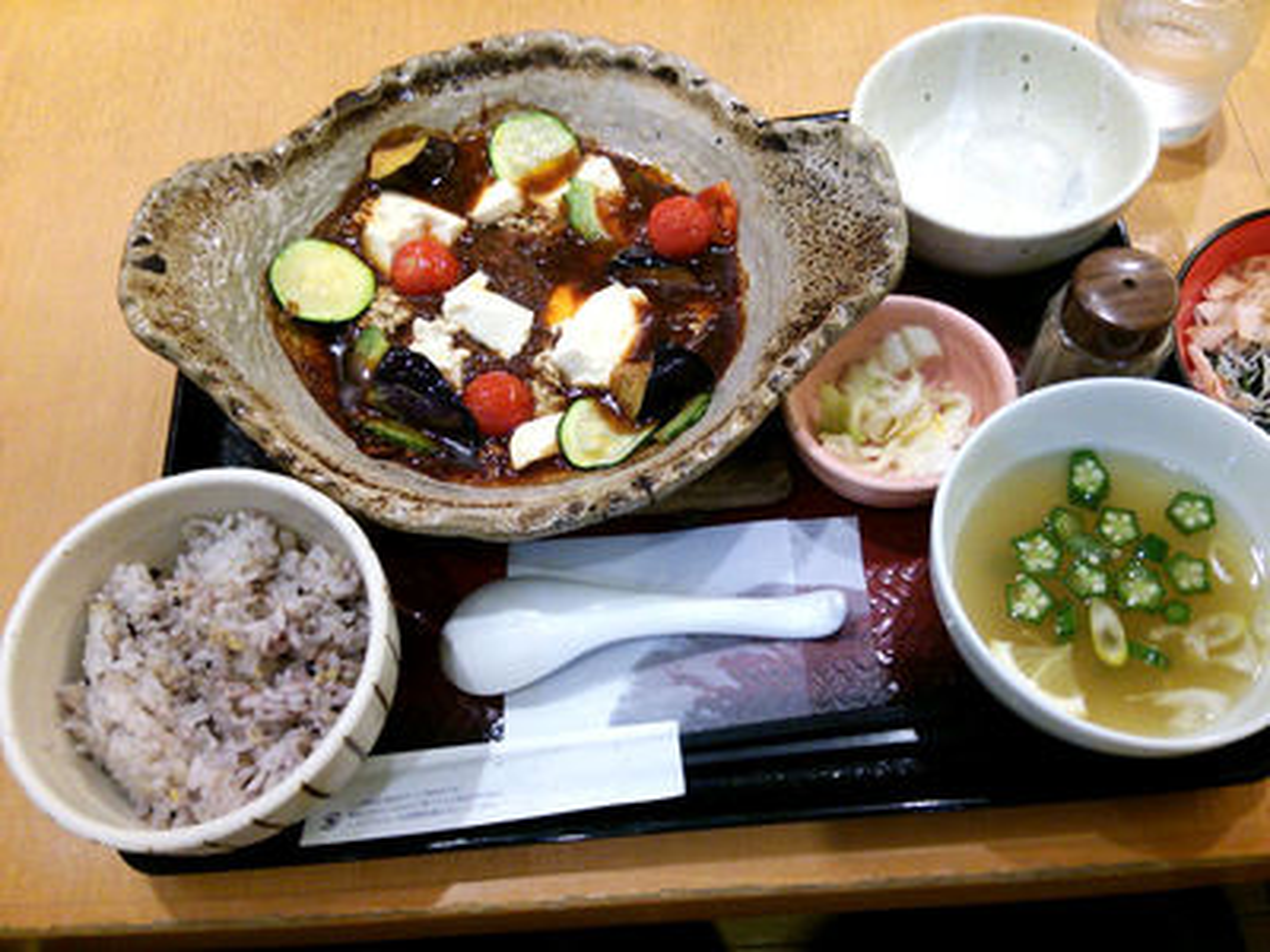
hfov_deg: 60.0
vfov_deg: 46.8
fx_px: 1101
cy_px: 476
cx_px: 635
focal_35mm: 30
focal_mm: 4.06
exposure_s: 1/100
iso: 160
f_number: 1.94
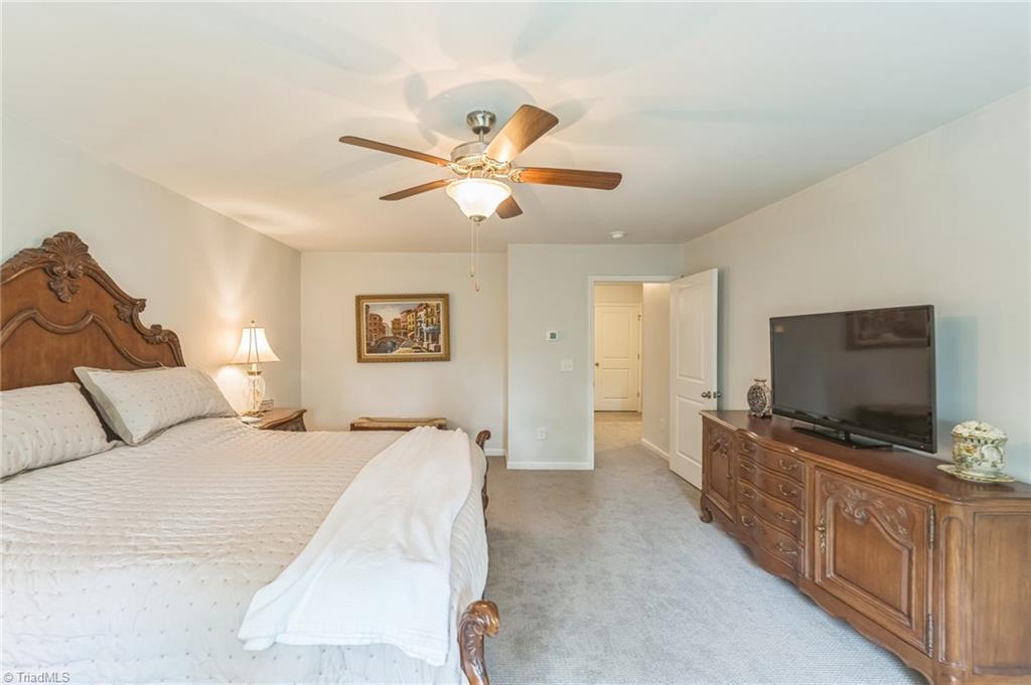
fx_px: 401
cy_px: 342
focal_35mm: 14
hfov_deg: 104.3
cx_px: 516
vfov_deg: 81.1
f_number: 4
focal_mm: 14
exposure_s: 1/30
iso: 400
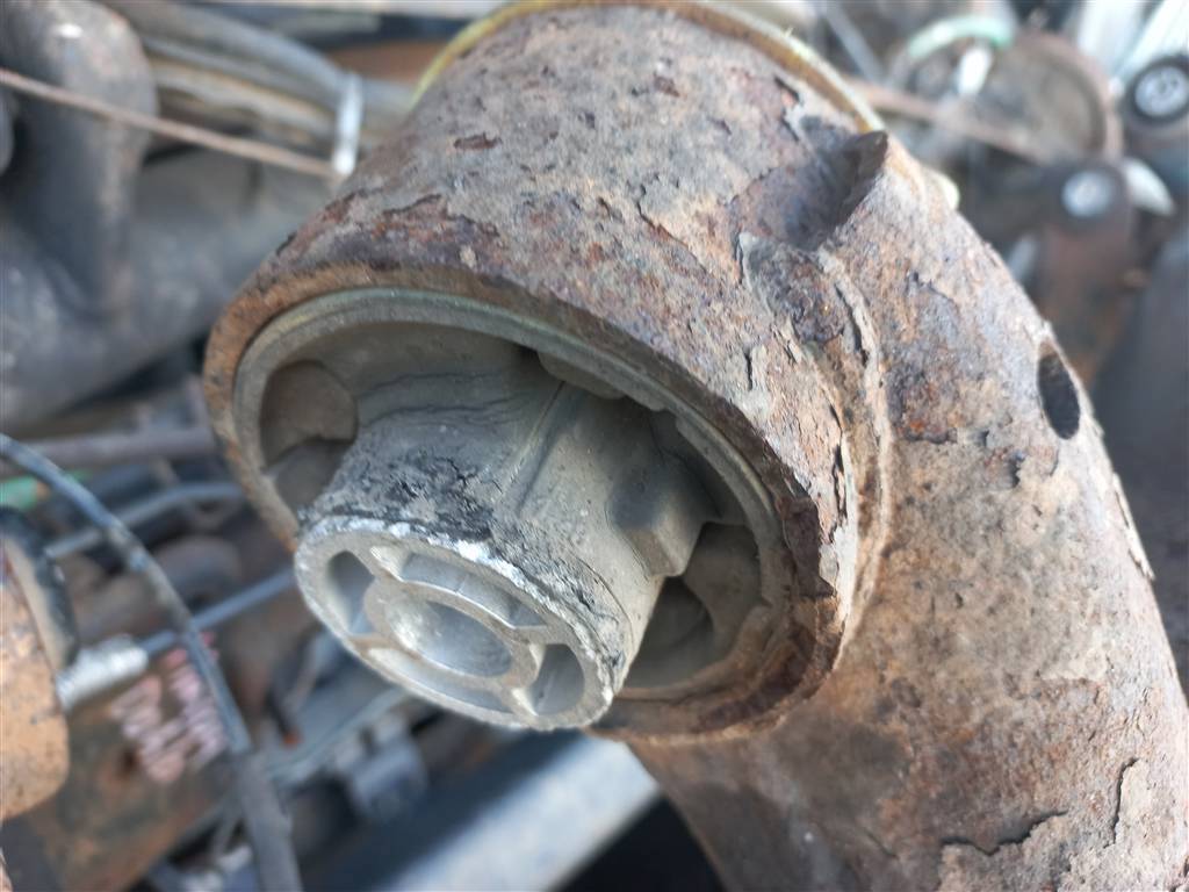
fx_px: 859
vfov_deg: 54.9
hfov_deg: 69.4
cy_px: 446
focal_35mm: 25
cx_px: 594
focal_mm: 4.6
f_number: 1.8
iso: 64
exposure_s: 1/50
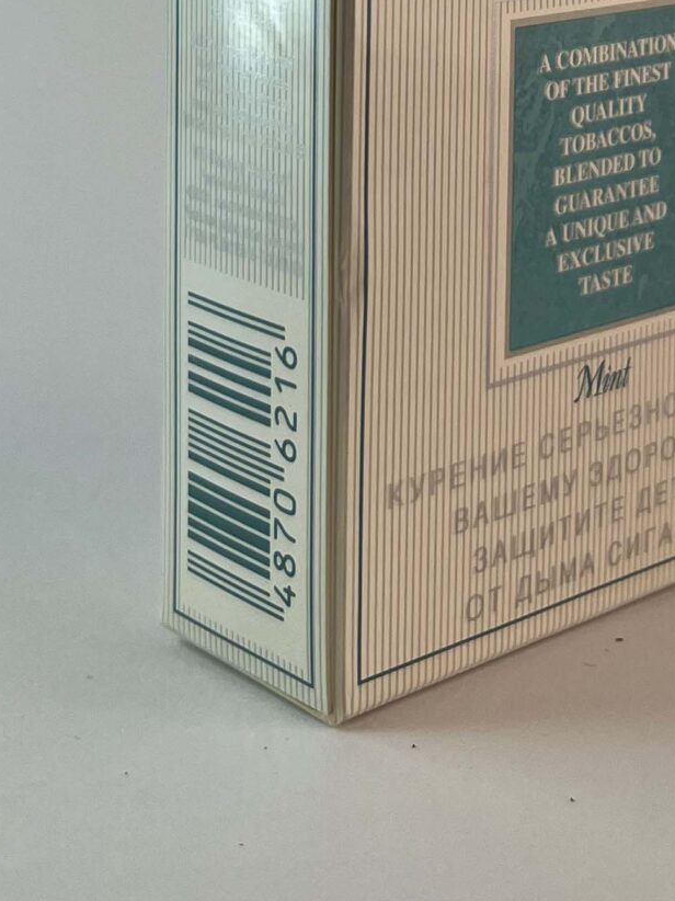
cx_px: 477
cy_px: -308
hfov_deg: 18.1
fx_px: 2107
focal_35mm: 81
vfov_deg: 21.5
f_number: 1.6
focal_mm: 5.1
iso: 50
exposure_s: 1/454
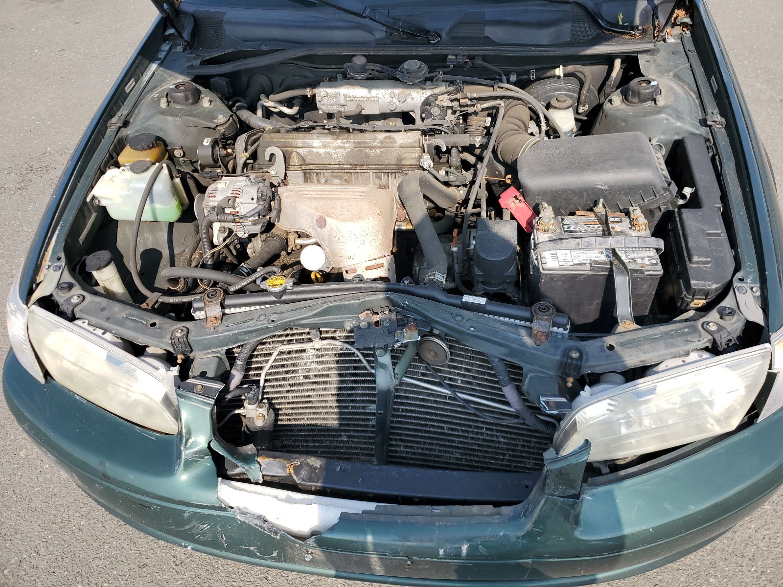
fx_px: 588
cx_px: 392
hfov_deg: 67.3
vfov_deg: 53.1
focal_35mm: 26
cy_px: 294
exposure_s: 1/1667
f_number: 1.5
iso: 50
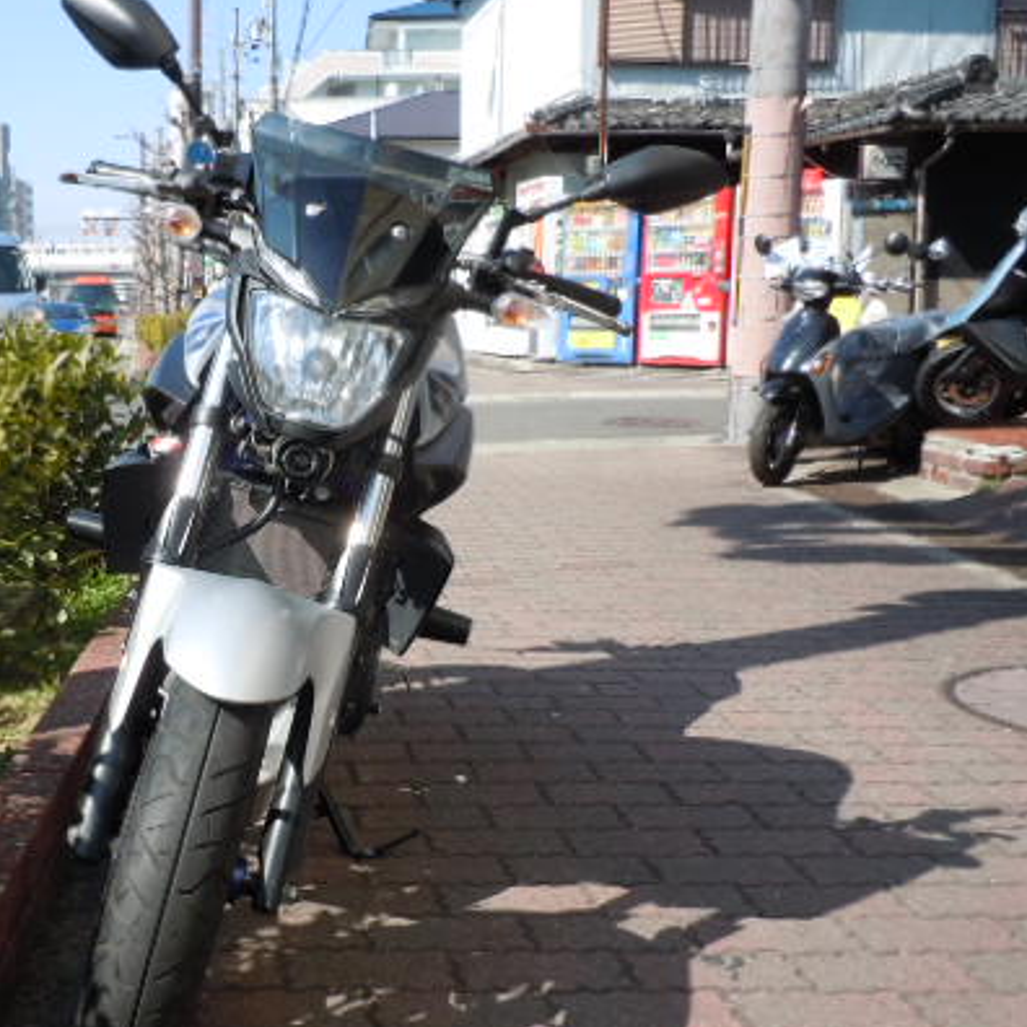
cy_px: 547
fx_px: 1343
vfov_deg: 41.8
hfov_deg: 40.5
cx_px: 244
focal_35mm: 40
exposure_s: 1/400
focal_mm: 5
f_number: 3.7
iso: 100
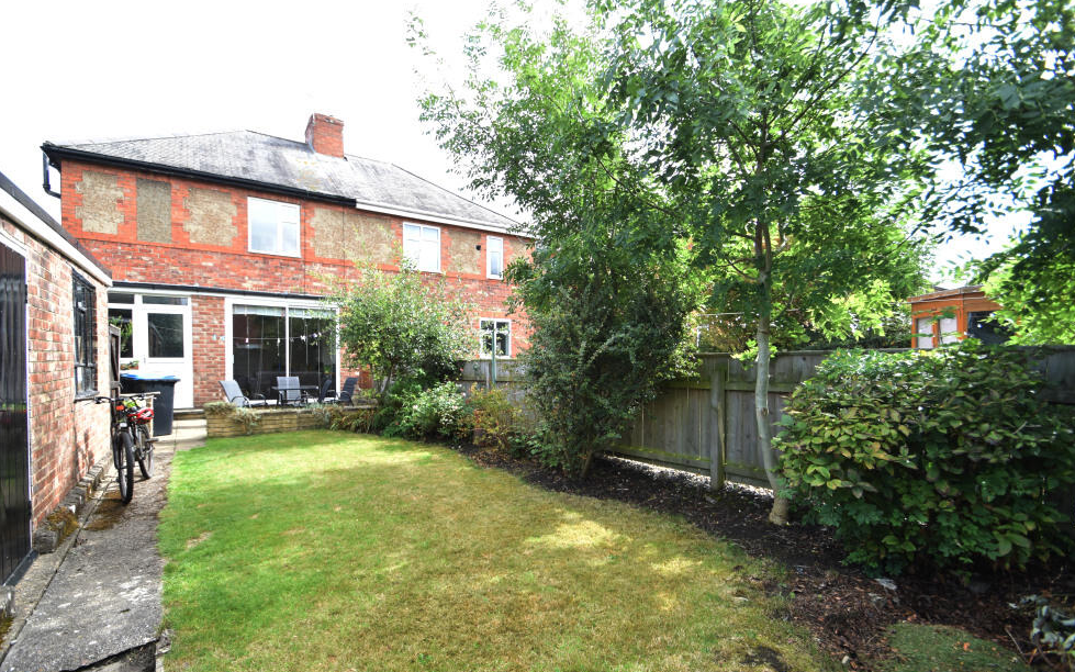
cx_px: 516
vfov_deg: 71.1
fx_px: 469
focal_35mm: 16
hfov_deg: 97.8
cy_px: 369
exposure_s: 1/250
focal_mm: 10
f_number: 5.6
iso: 280
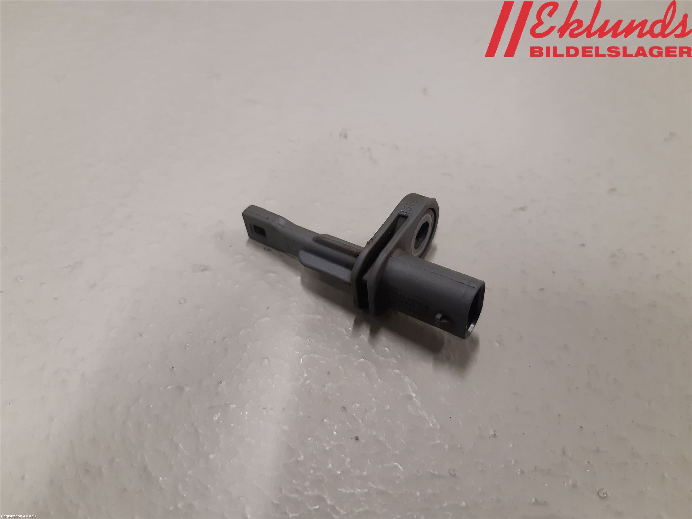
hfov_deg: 67.3
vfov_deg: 53.1
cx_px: 346
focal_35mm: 26
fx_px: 520
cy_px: 260
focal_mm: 3.93
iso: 125
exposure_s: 1/50
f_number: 1.7
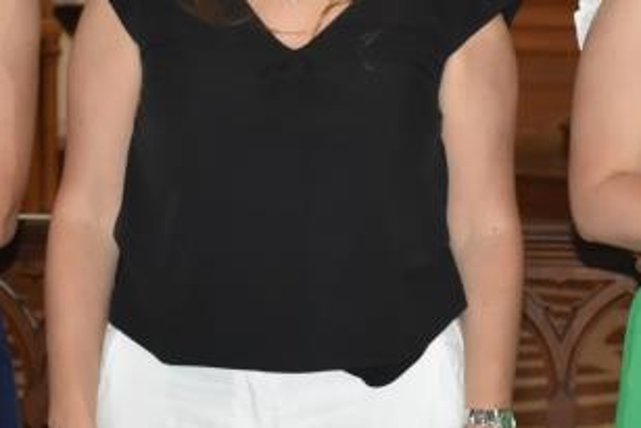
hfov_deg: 8.5
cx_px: 666
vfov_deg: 5.7
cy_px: 145
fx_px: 4275
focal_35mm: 240
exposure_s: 1/60
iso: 1600
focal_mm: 48
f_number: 5.6
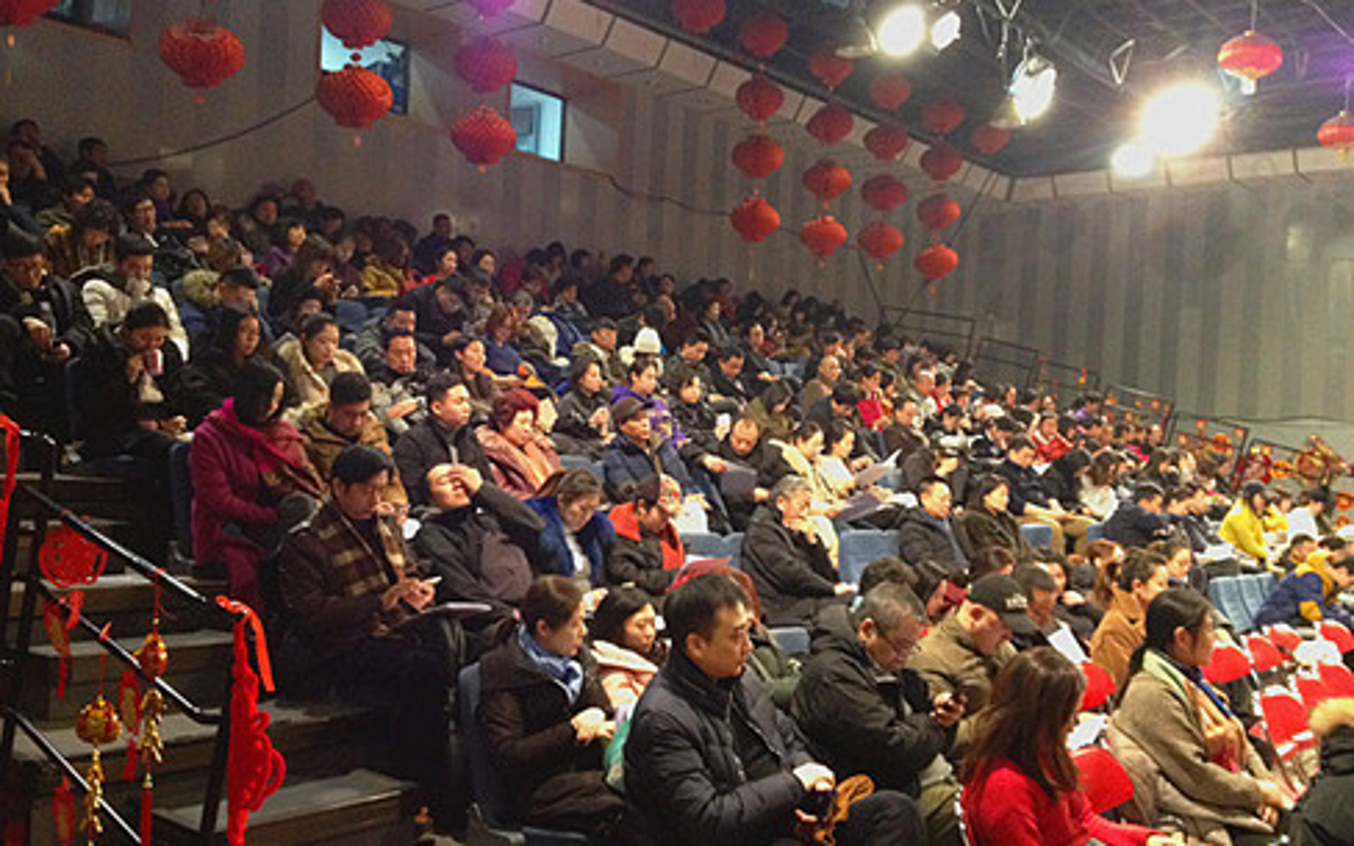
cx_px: 671
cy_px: 467
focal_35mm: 38
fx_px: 1402
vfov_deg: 33.6
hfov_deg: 51.5
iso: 400
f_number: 2.4
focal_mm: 4.28
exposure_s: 1/15
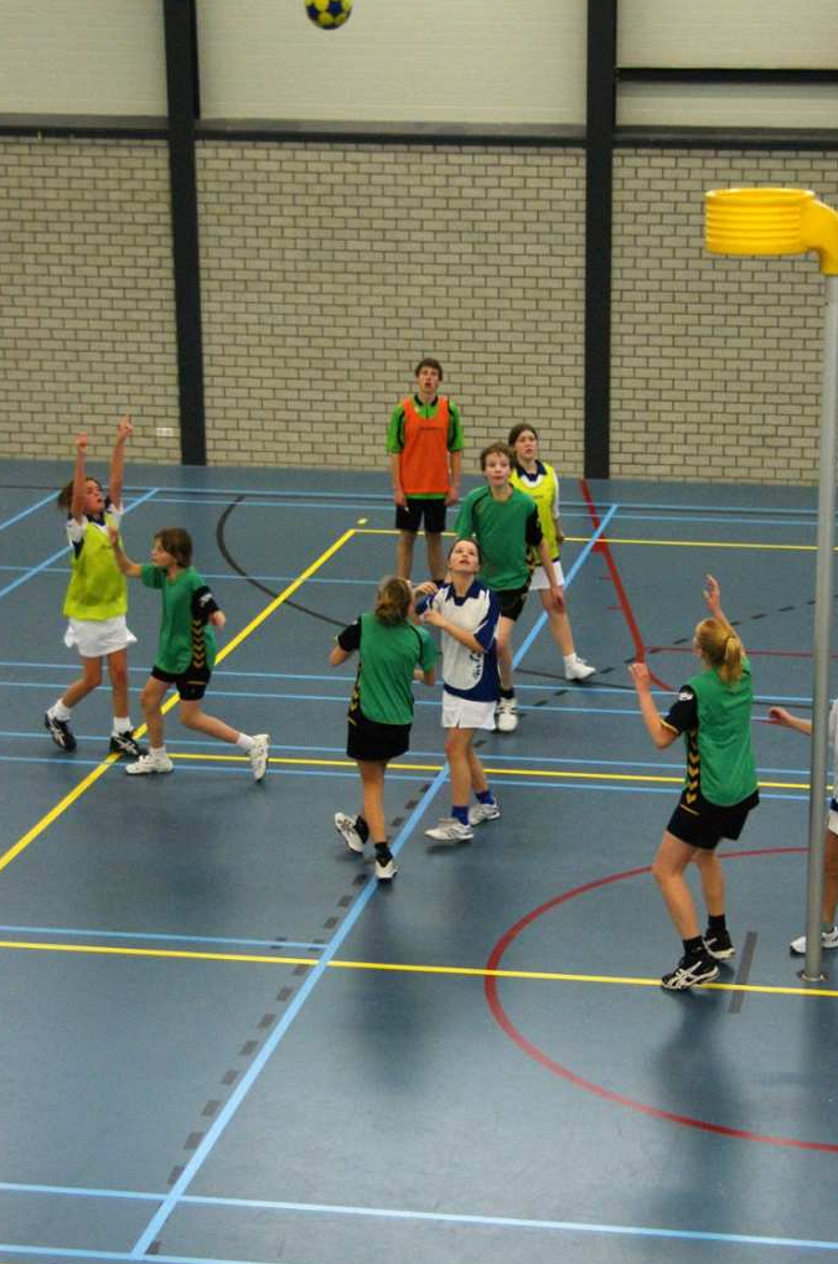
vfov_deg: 37.5
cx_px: 481
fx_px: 1857
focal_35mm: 53
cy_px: 576
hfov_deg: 25.4
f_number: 4
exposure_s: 1/160
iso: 800
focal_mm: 30
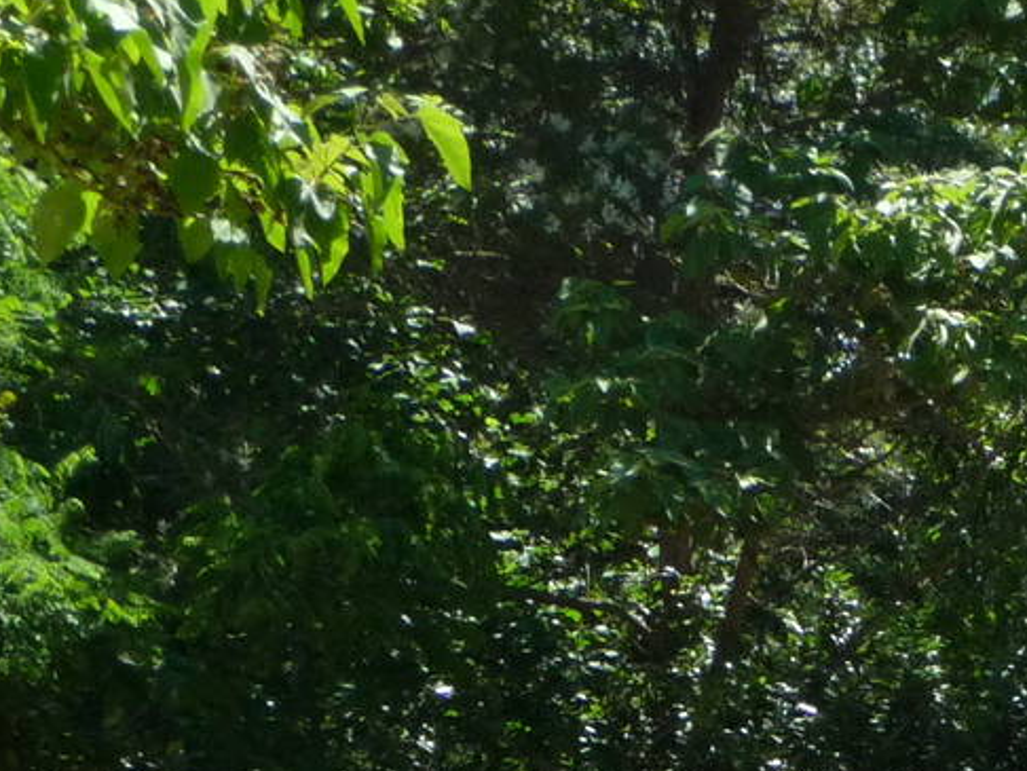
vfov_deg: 5.0
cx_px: 1583
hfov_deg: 6.7
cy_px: 1240
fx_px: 8697
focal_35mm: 293
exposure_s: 1/500
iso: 250
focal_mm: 15.2
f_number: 4.7
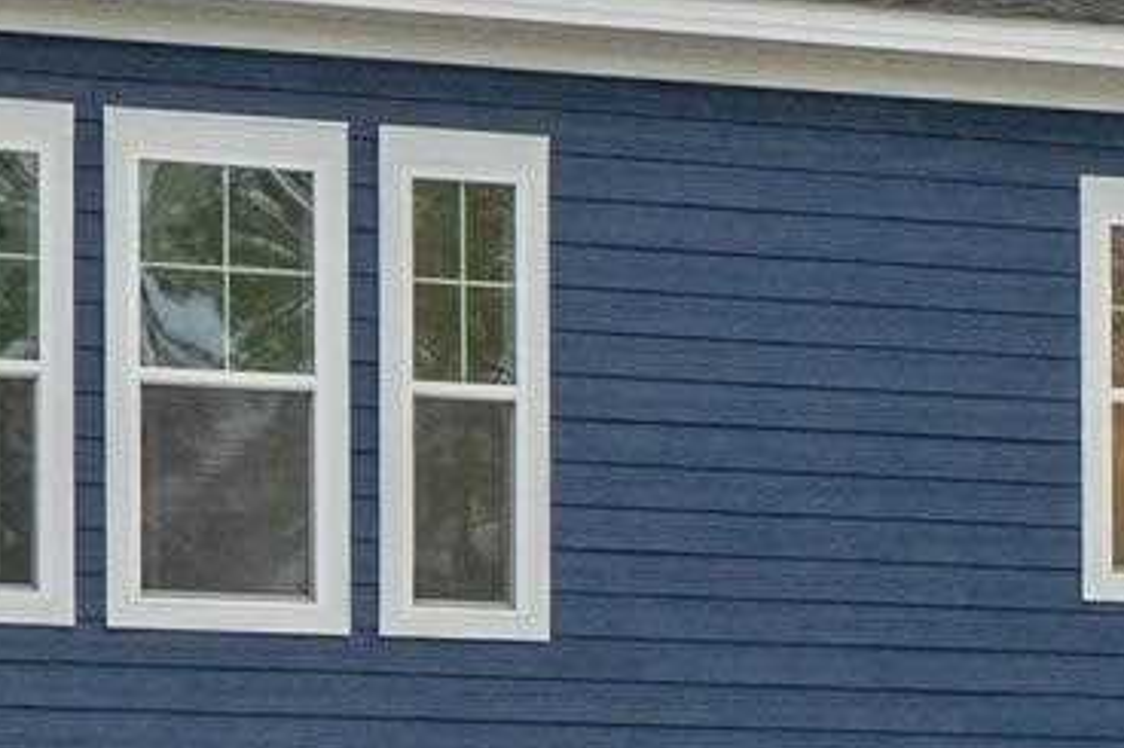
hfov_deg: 10.4
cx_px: -18
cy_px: 487
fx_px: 6148
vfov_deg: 7.0
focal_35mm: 197
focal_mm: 29
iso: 640
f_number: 8
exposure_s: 1/60
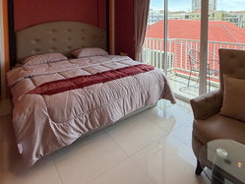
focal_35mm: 24
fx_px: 170
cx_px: 141
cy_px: 32
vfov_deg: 52.5
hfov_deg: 71.1
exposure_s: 1/100
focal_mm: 2.22
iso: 125
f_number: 2.2
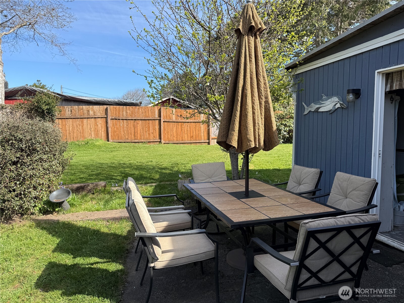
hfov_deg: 71.6
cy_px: 152
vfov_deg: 56.8
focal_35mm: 24
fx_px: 280
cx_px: 202
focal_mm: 6.76
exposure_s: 1/1901
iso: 80
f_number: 1.78
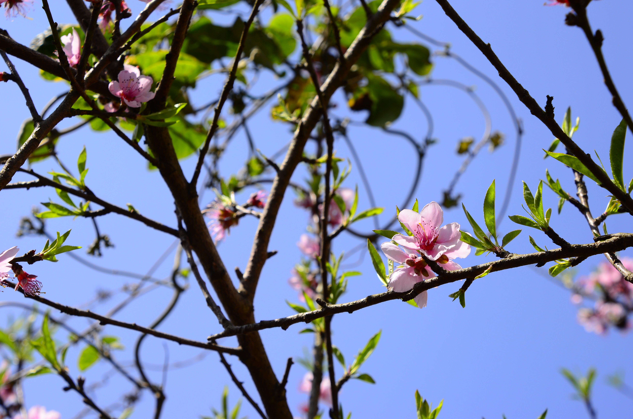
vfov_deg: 18.1
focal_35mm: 75
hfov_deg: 27.0
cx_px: 316
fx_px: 1316
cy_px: 210
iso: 200
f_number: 9.5
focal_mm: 50
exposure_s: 1/350
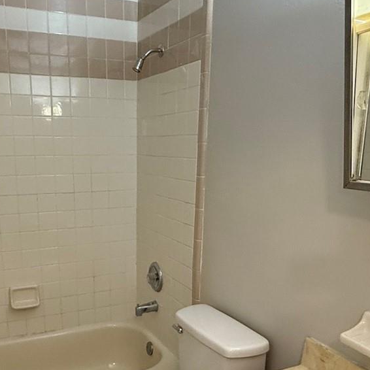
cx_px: 147
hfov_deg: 46.9
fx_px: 423
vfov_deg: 46.6
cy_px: 240
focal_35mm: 35
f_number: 2.2
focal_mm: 2.22
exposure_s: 1/60
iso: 400
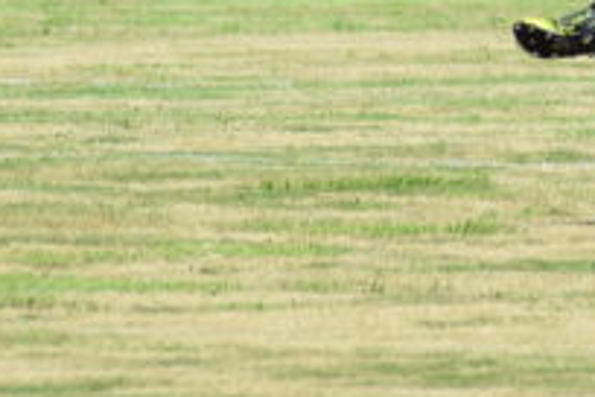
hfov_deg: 1.7
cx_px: 962
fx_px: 19633
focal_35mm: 1188
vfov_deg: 1.2
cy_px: -53
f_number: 8
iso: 400
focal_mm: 210
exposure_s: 1/2000
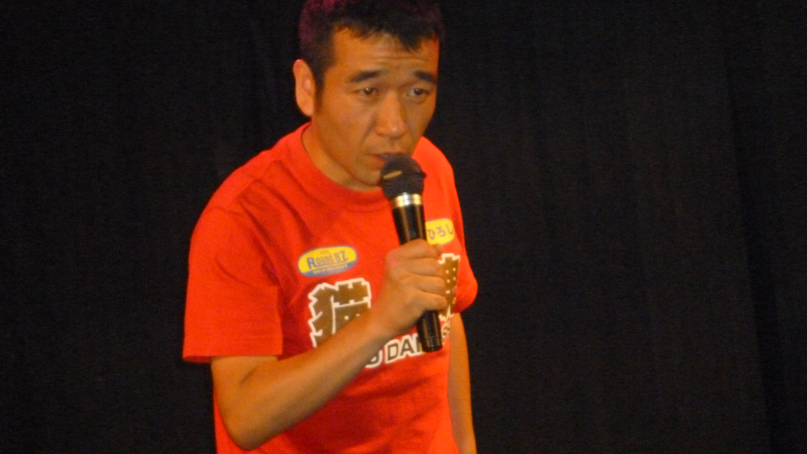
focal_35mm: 123
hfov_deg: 17.4
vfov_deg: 9.9
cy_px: 178
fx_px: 2632
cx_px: 407
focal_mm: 19.9
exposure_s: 1/250
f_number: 5.8
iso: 1000
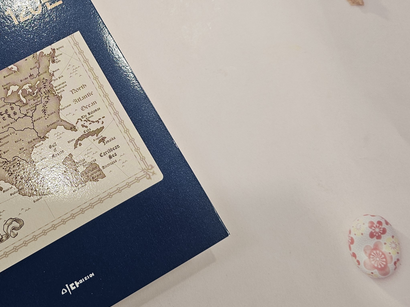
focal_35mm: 45
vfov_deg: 31.9
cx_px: 51
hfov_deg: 39.4
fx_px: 533
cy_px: 98
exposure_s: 1/100
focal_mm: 6.3
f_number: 1.7
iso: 80
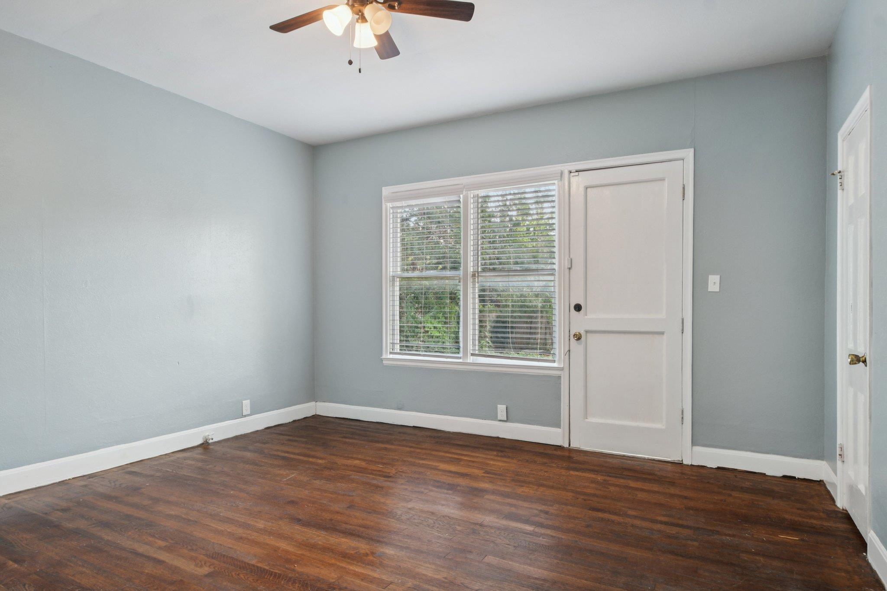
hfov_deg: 81.2
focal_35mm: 21
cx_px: 444
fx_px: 517
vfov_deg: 59.5
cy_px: 296
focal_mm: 14
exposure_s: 1/6
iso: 400
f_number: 8
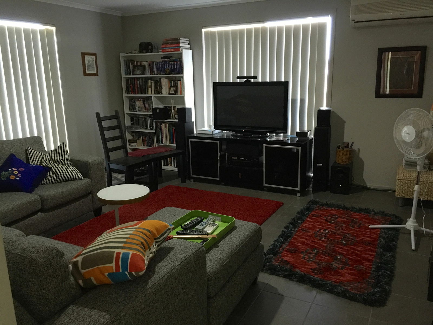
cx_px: 216
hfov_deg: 61.7
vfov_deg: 48.2
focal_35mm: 29
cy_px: 162
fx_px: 363
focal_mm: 4.15
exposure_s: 1/8
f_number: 2.2
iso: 160
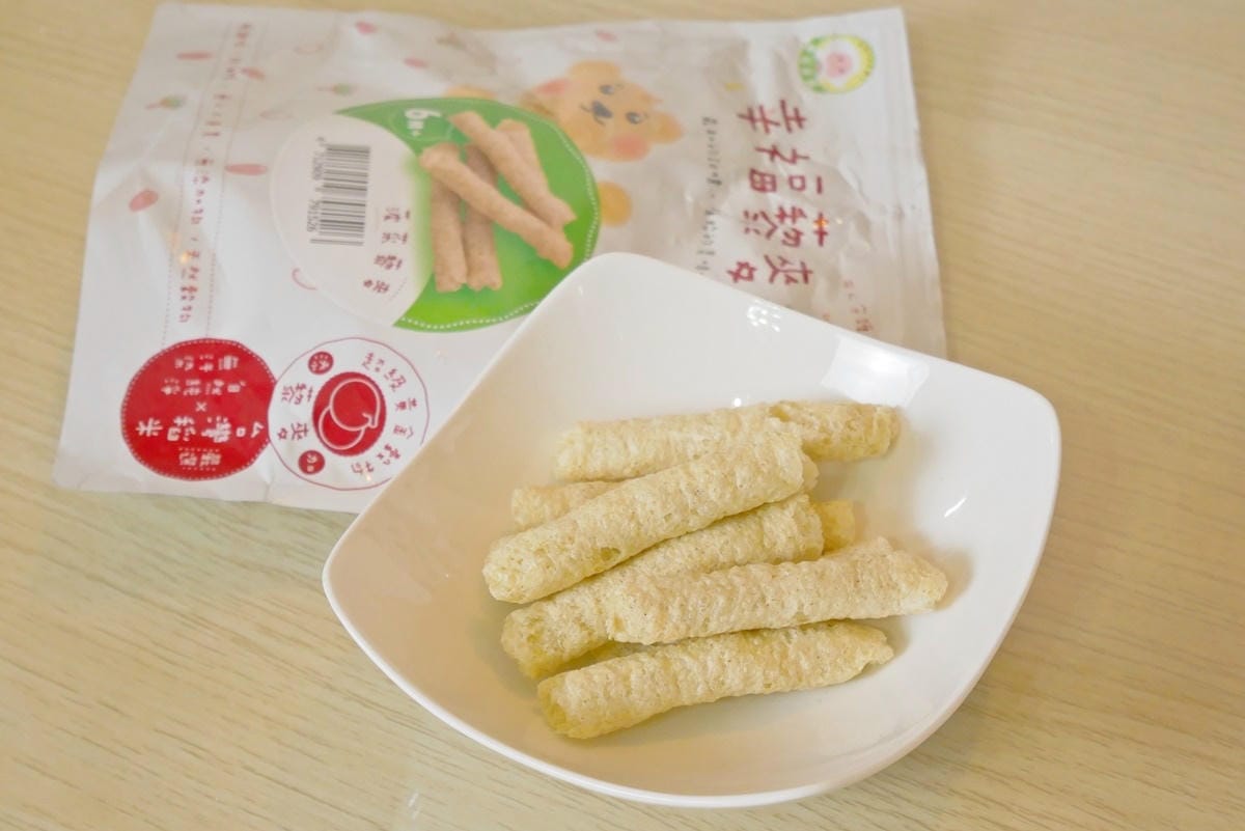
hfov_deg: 30.5
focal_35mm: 66
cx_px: 622
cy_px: 416
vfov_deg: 20.6
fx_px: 2283
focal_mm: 32
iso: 1000
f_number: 5.6
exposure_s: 1/80
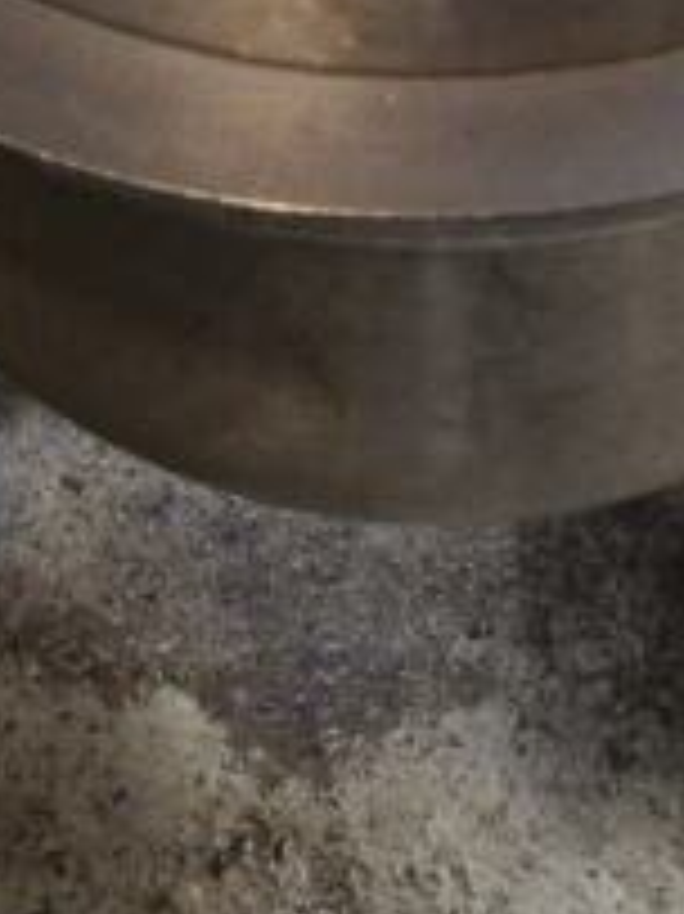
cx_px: 477
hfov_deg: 12.6
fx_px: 3086
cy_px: -732
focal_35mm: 117
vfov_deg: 14.7
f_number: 3.5
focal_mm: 18
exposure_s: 1/40
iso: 100
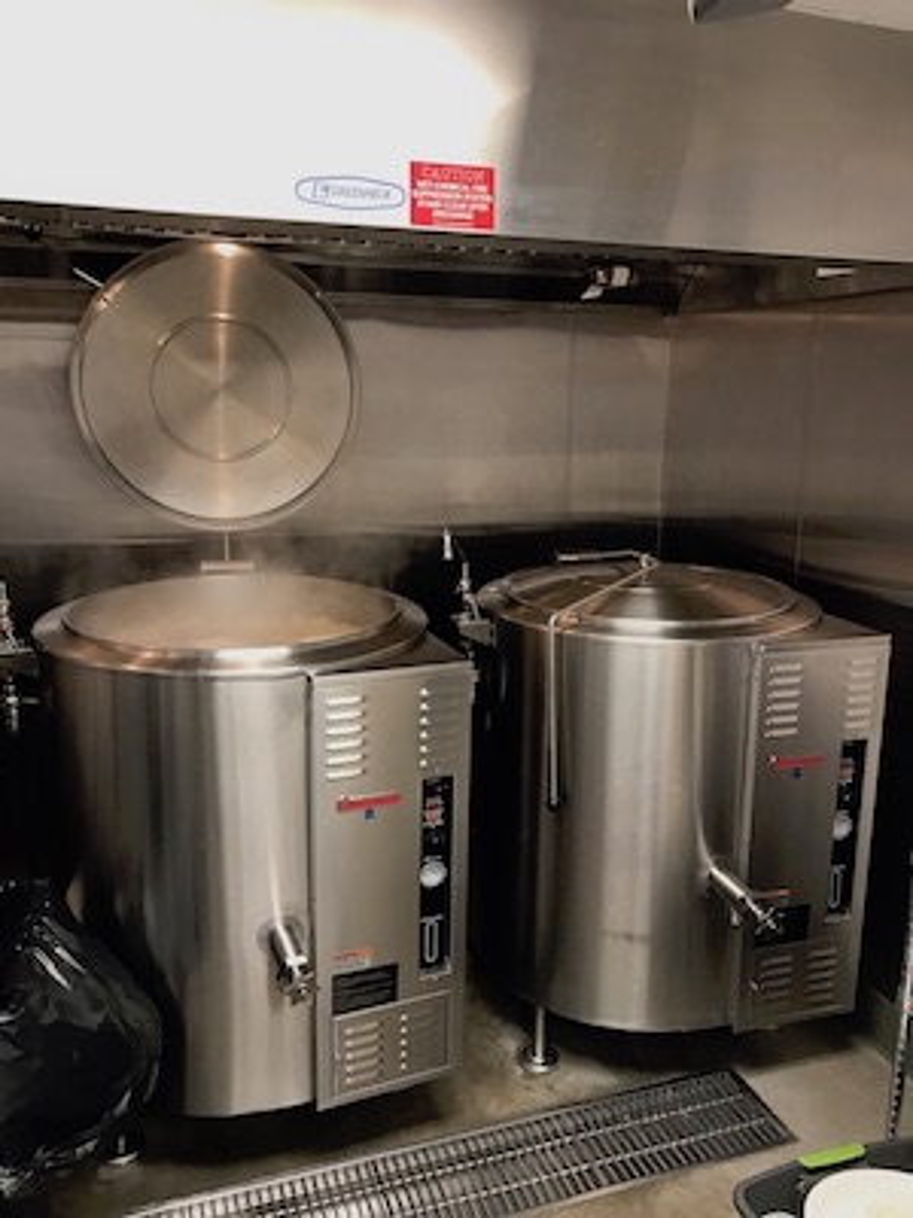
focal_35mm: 28
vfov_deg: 63.4
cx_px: 456
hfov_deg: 49.7
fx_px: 985
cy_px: 609
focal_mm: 3.99
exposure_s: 1/20
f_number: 1.8
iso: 40
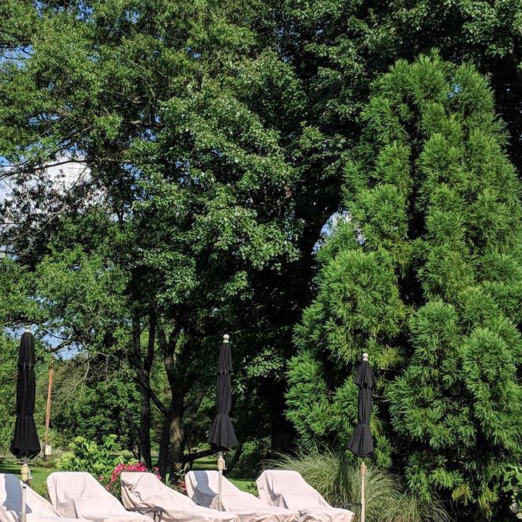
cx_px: 189
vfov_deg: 23.1
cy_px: 281
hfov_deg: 23.0
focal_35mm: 75
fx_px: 1280
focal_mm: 4.44
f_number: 1.8
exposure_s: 1/5848
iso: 64
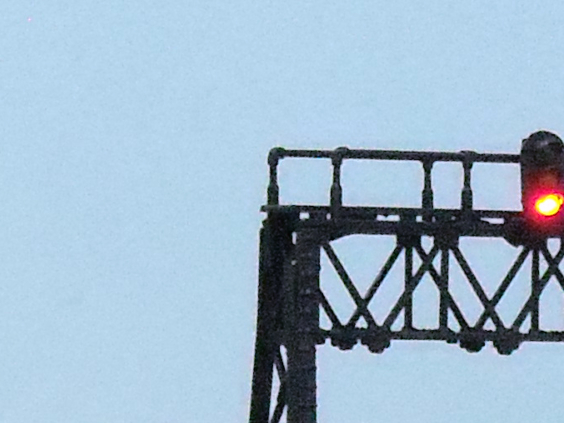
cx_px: 604
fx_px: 7772
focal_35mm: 477
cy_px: 760
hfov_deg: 4.1
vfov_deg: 3.1
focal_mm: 17.1
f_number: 4.7
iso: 800
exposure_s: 1/38
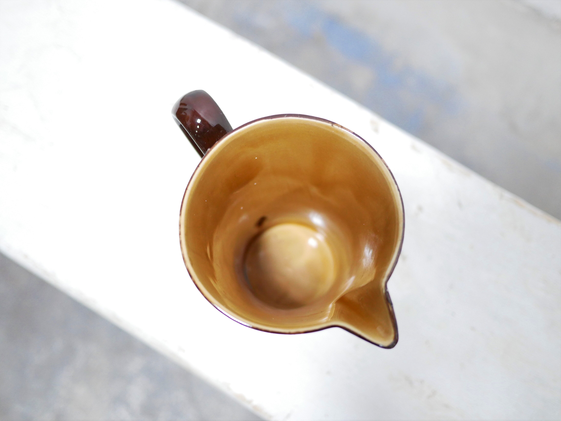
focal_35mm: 40
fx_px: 649
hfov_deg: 46.8
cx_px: 280
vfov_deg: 36.0
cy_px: 210
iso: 1600
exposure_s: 1/60
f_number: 1.7
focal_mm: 20
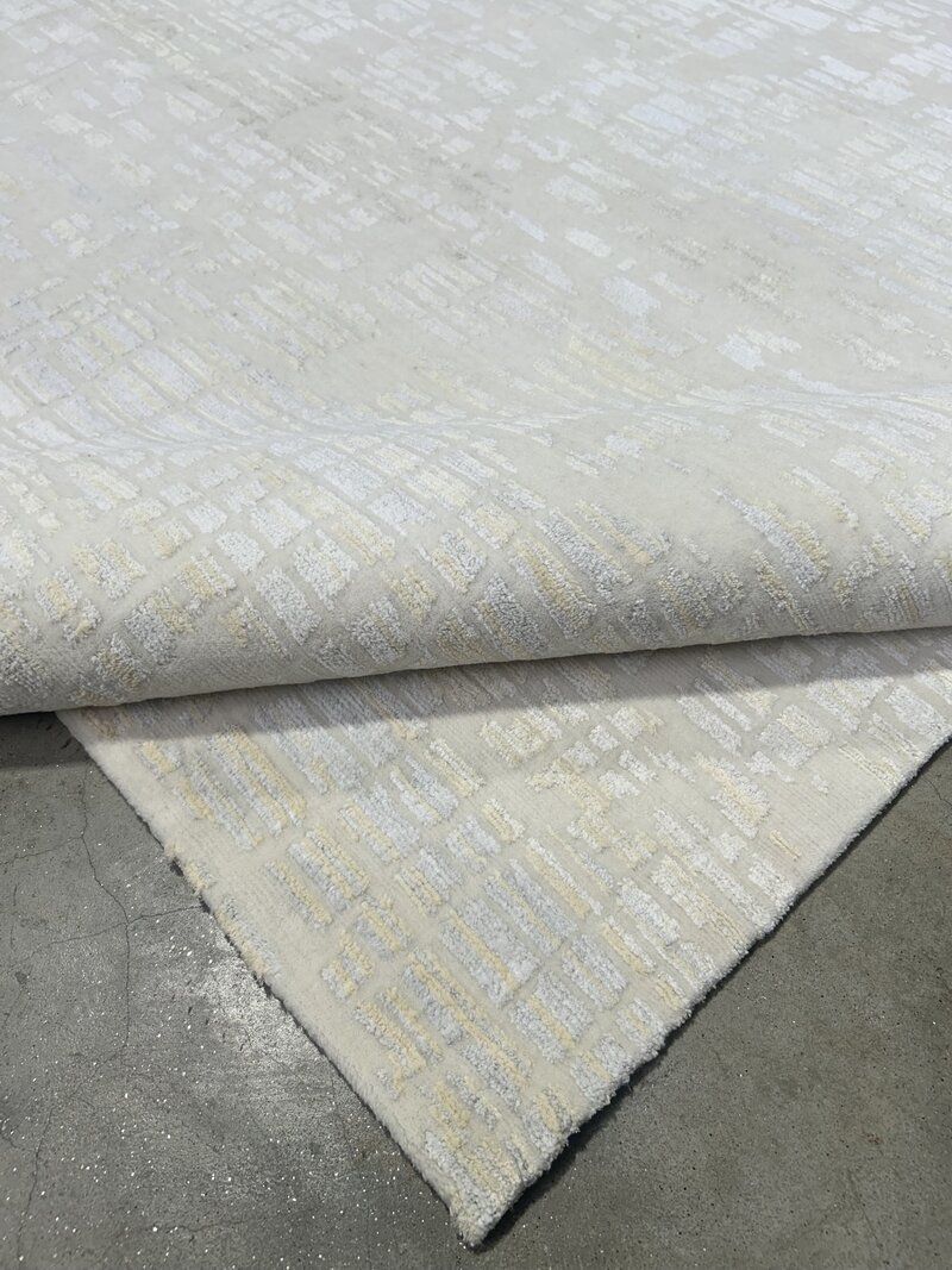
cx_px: 476
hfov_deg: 53.1
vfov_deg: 67.3
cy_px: 635
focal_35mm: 26
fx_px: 954
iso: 32
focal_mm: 5.7
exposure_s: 1/121
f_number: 1.5
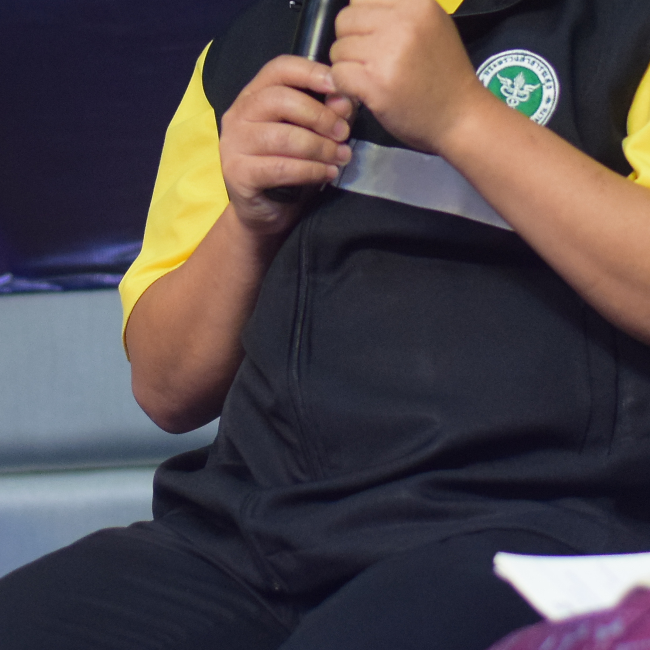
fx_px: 4419
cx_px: 341
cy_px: 116
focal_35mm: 208
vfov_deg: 8.4
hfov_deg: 8.4
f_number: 2
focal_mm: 50
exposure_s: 1/500
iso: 1600
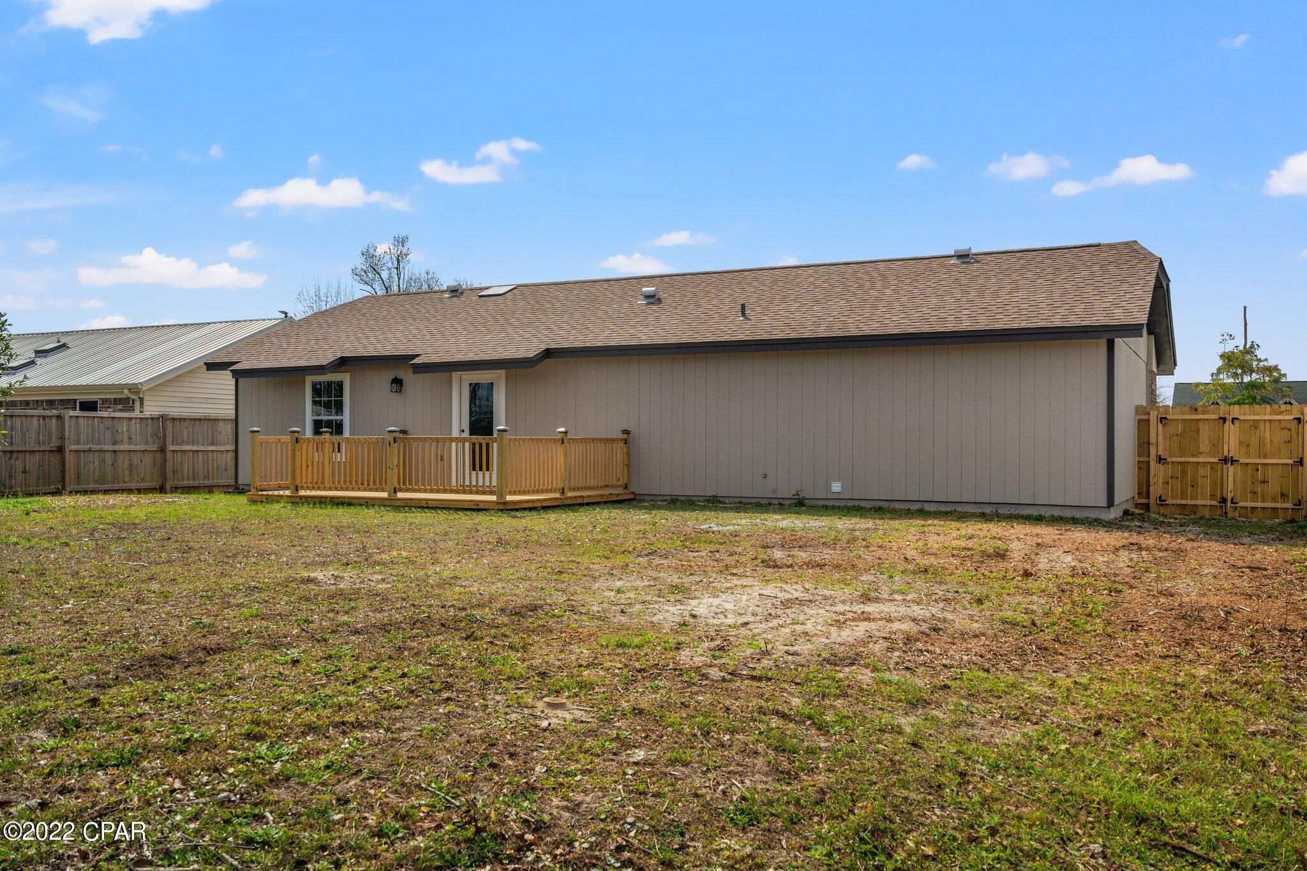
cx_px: 654
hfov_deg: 60.3
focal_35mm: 31
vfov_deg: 42.3
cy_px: 436
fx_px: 1125
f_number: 9
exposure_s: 1/500
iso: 250
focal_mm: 31
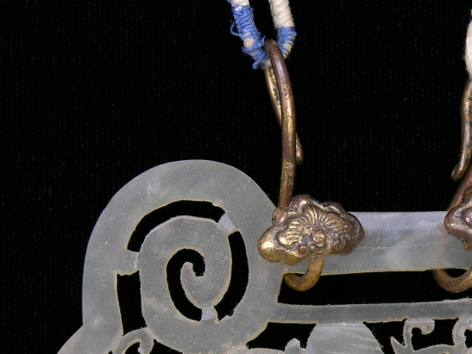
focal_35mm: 304
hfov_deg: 6.5
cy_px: 393
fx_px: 4148
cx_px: 359
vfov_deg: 4.9
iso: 50
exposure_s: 1/120
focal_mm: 31.9
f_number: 4.3
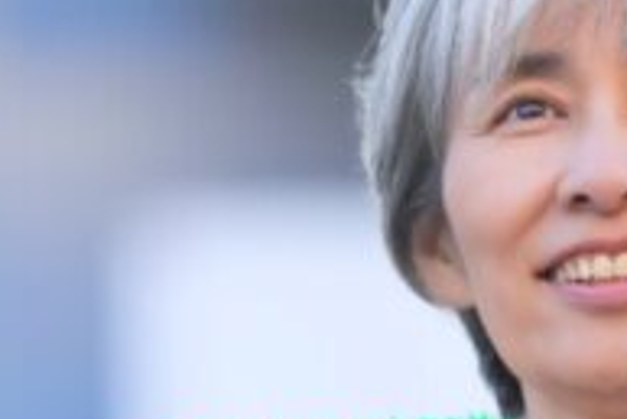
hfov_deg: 2.9
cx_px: -107
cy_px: 564
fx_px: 12479
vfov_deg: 1.9
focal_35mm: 716
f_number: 1.8
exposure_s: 1/1250
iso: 400
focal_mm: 135
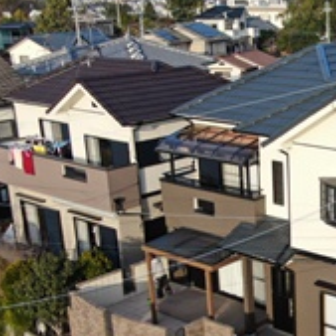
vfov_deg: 25.8
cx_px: 336
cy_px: 249
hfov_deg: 24.9
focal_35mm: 66
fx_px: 725
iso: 100
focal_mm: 6.21
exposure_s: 1/320
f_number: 3.3
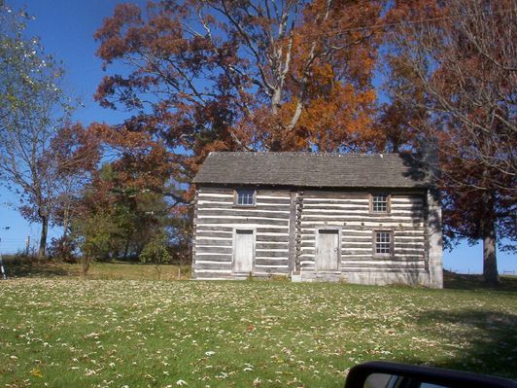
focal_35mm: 39
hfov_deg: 47.9
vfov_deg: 36.8
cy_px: 194
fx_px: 582
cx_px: 258
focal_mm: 6
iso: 100
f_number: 8
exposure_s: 1/314
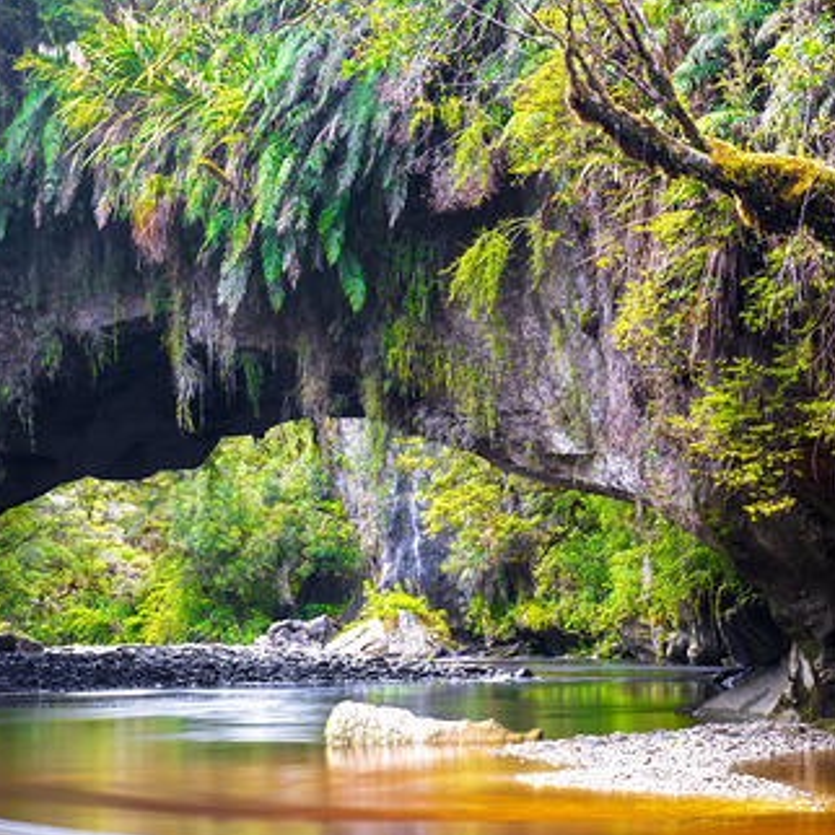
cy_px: 480
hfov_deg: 15.7
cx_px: 373
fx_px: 3029
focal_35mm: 111
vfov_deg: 15.7
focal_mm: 70
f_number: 16
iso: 31
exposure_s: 13
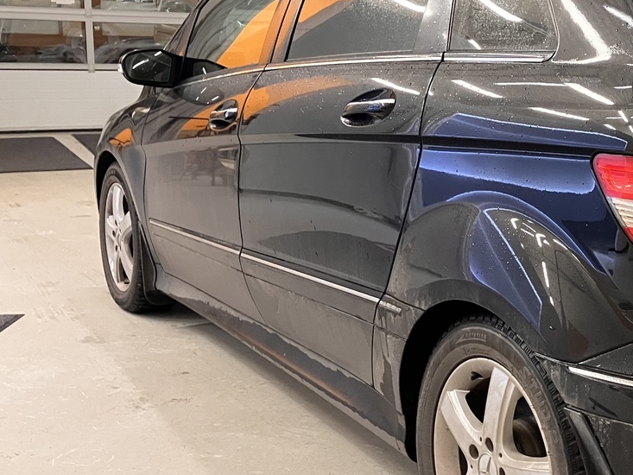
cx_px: 616
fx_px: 1006
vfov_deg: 26.6
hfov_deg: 32.5
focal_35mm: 55
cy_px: 212
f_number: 1.8
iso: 320
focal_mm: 3.99
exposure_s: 1/50
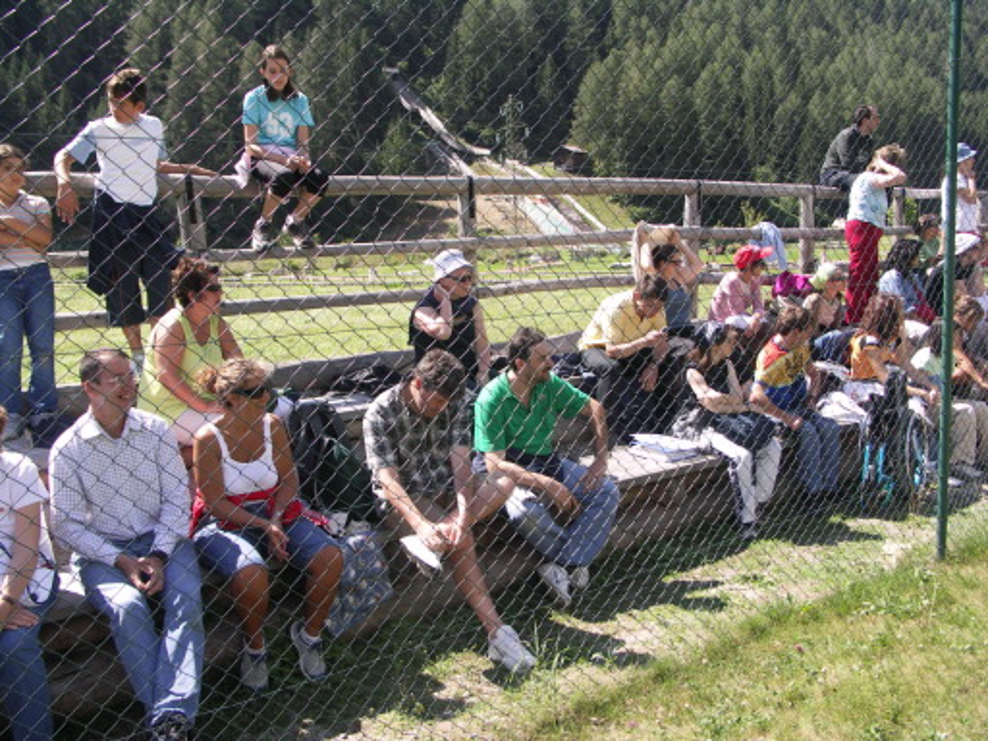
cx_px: 494
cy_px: 370
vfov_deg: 46.8
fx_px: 856
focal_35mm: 30
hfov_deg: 60.0
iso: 50
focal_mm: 7.8
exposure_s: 1/320
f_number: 2.8
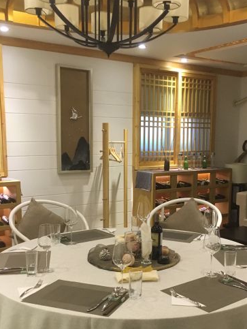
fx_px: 399
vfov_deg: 44.5
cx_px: 138
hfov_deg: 34.4
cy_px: 198
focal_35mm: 42
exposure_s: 1/33
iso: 200
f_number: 2.2
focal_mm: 4.15
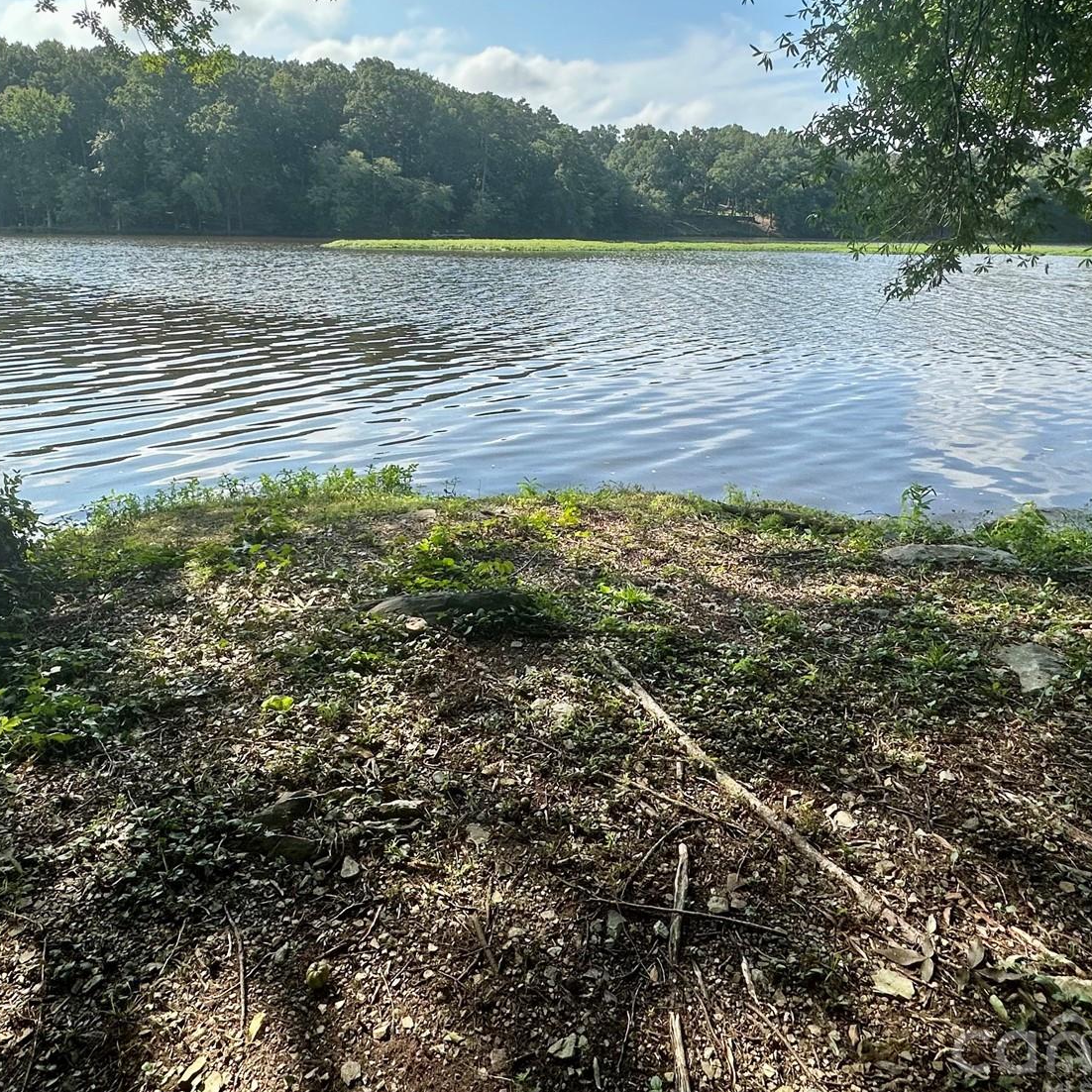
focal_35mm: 23
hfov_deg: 67.1
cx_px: 498
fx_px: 821
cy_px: 378
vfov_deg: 65.7
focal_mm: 2.22
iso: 40
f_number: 2.2
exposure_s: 1/1125
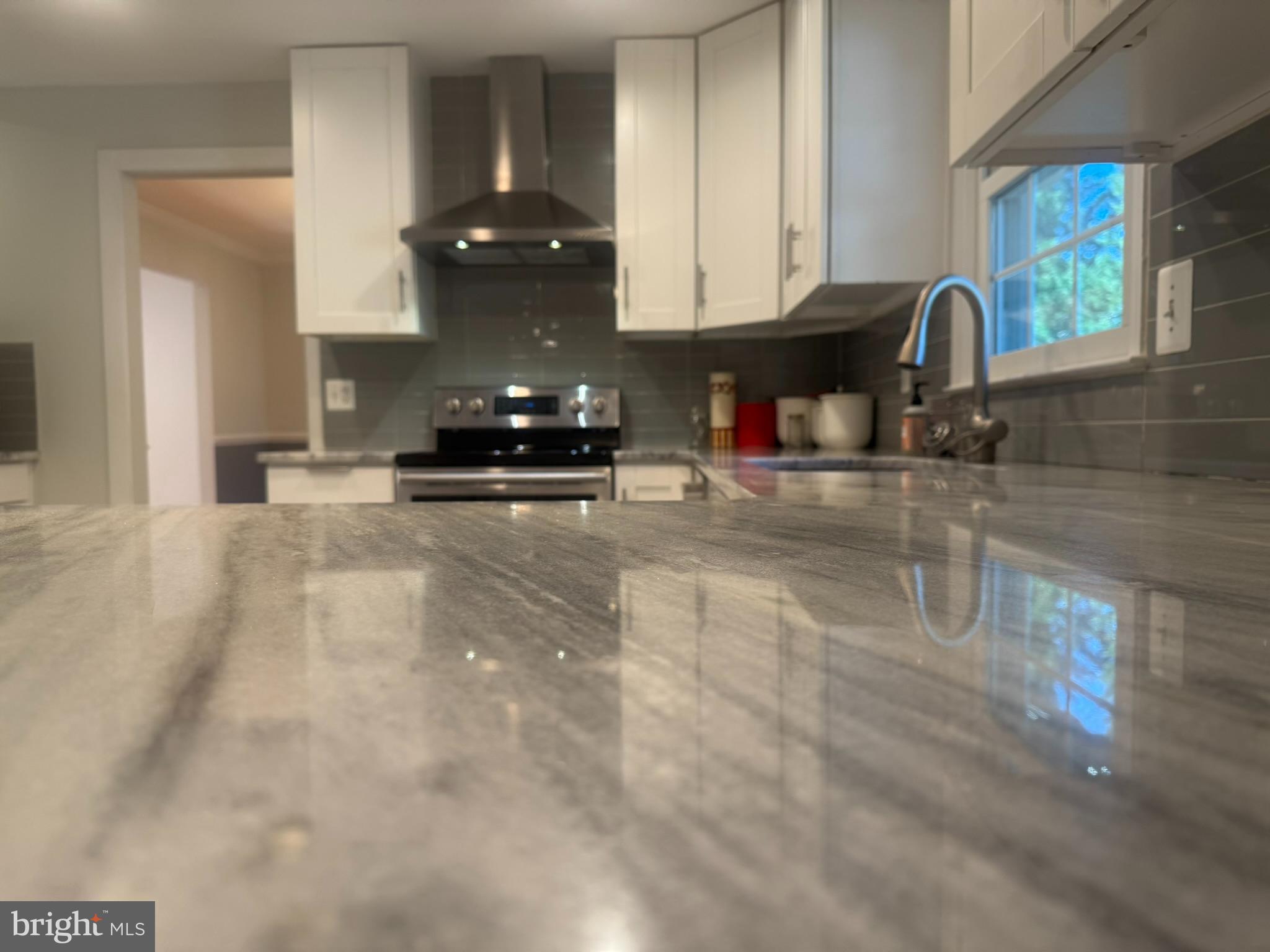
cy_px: 476
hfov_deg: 71.6
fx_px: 881
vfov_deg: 56.8
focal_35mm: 24
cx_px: 635
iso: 125
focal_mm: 6.76
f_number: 1.78
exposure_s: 1/120
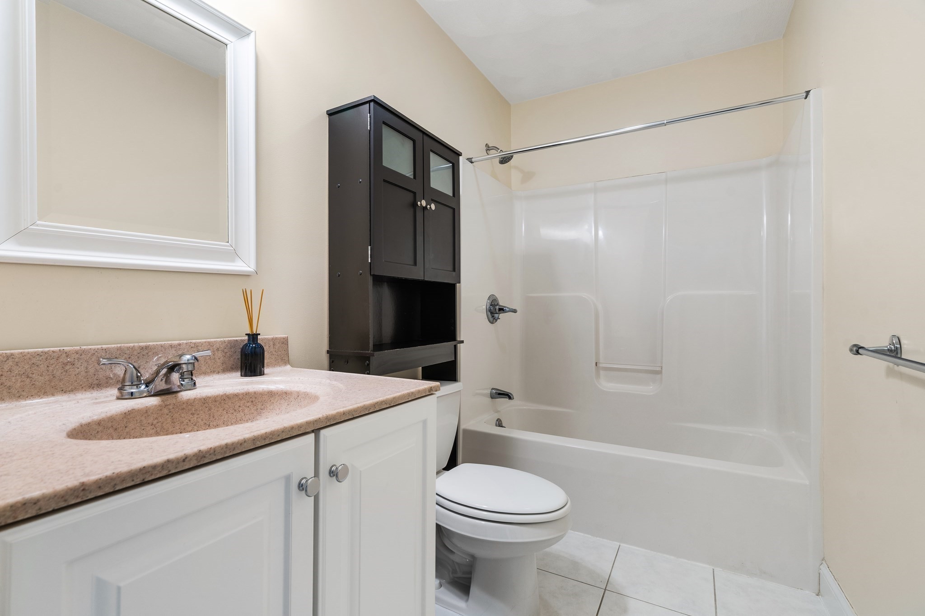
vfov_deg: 73.7
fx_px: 411
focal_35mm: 16
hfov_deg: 96.7
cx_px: 462
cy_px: 308
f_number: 8
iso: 200
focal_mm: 16
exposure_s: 2
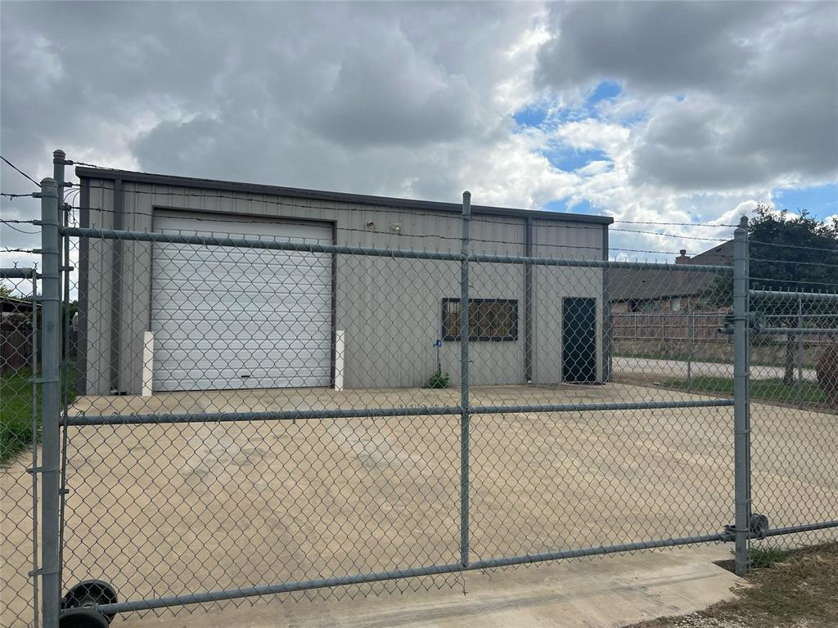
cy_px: 314
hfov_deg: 67.3
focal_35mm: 26
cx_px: 419
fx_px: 629
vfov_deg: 53.1
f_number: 1.5
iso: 50
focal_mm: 5.7
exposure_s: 1/4831
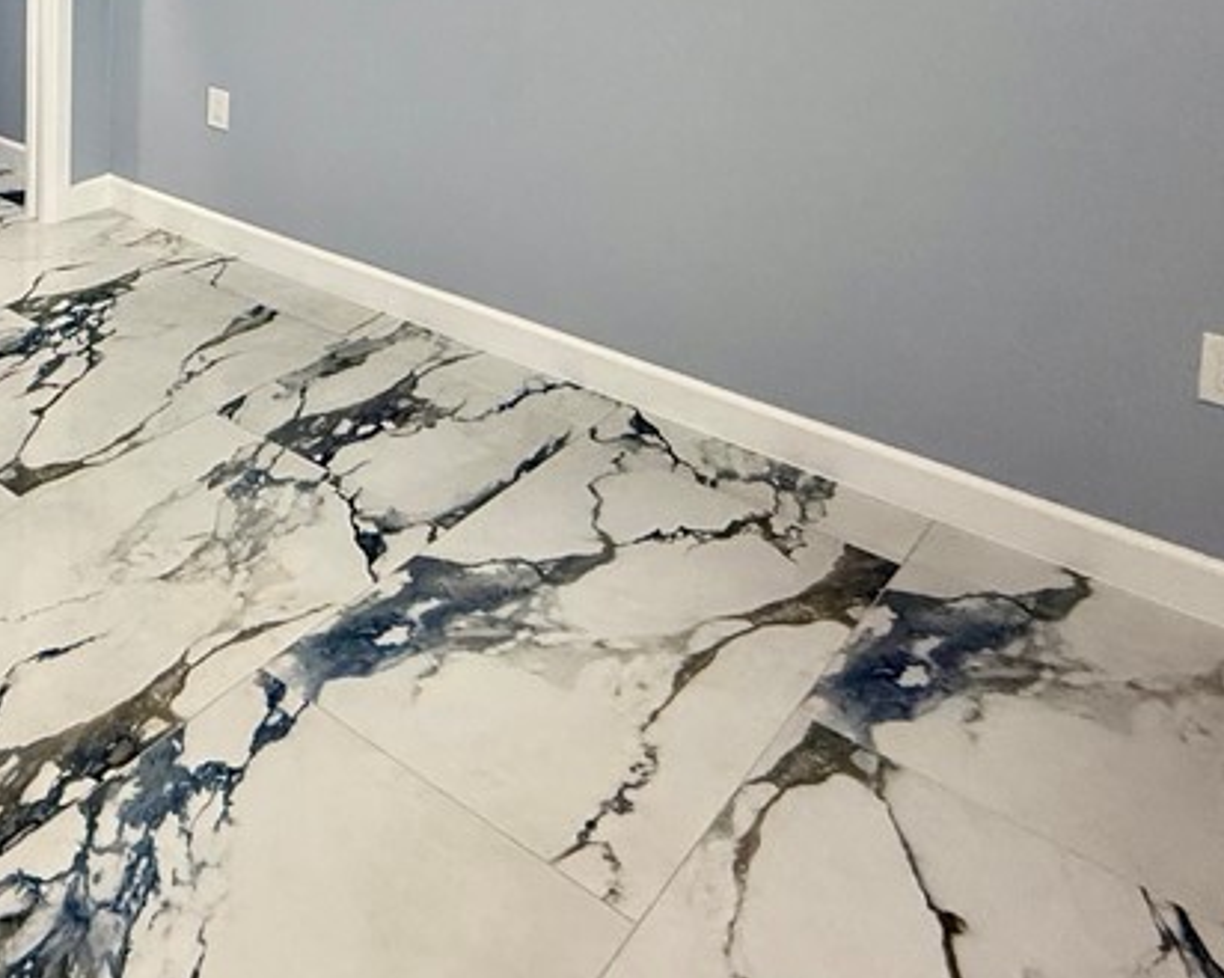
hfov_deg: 43.5
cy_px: -137
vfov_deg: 35.8
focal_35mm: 34
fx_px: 1231
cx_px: -56
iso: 200
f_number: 2.2
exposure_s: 1/60
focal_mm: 2.22
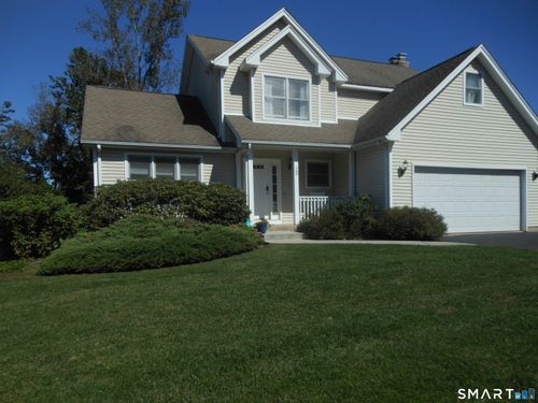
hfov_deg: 69.4
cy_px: 202
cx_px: 269
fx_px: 389
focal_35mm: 25
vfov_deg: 54.9
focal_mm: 4.5
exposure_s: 1/250
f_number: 10.2
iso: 80
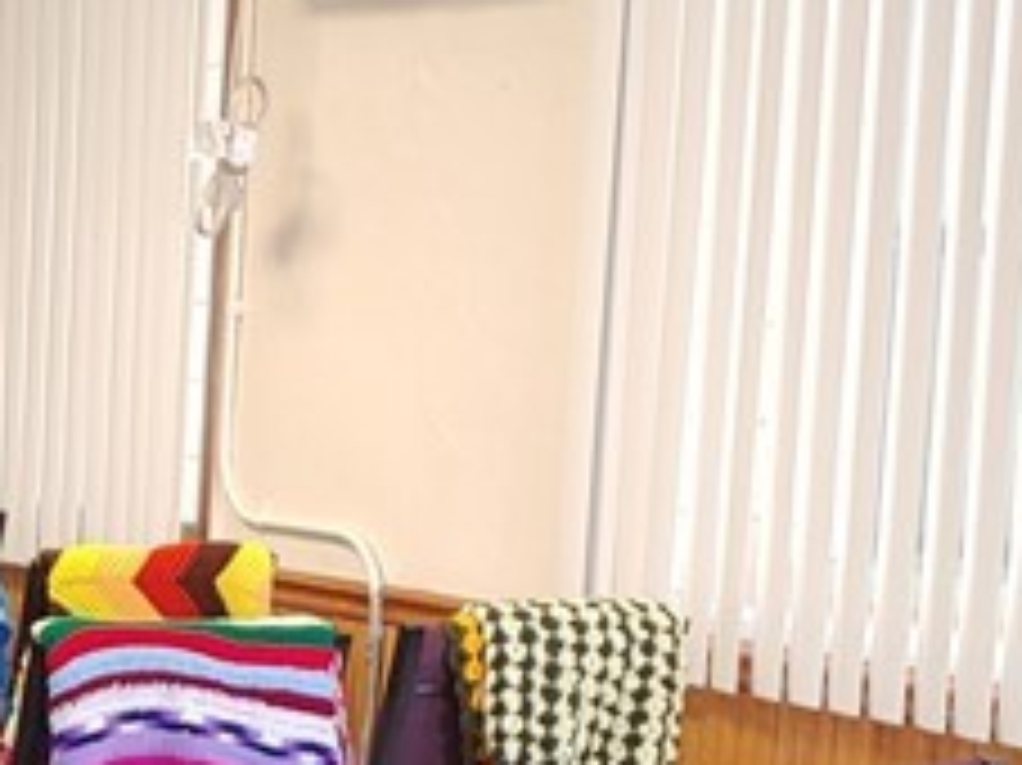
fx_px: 3334
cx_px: -333
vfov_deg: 12.9
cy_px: 810
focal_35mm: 113
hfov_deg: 16.4
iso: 100
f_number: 1.5
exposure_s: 1/40
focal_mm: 4.23
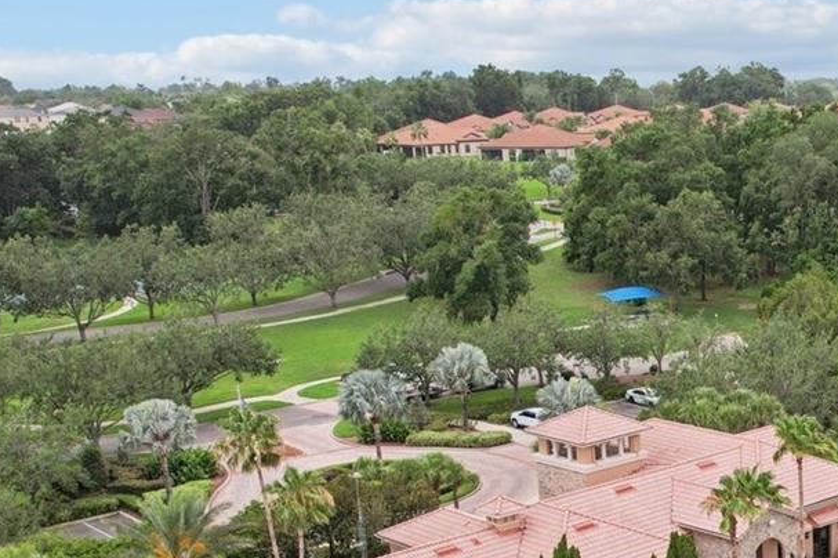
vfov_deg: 22.4
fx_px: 1349
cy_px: 565
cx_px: 881
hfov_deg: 31.3
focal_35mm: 58
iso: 110
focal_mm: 8.38
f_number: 2.8
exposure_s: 1/1600
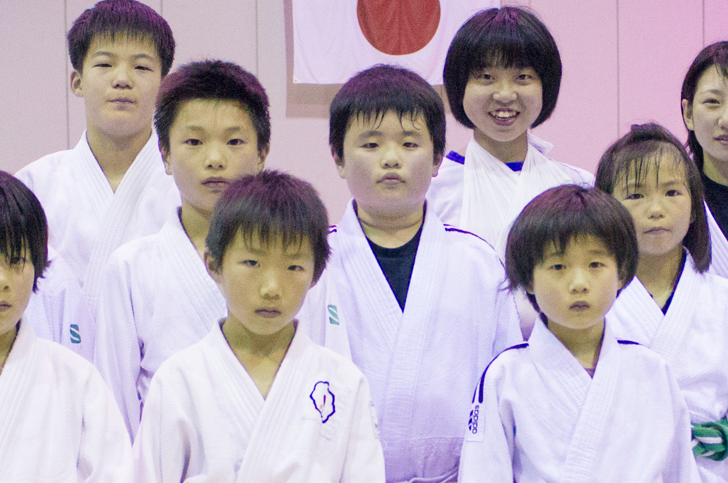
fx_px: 2040
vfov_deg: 13.5
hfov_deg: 20.2
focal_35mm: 101
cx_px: 451
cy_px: 356
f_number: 4
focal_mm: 24
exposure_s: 1/125
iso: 2500
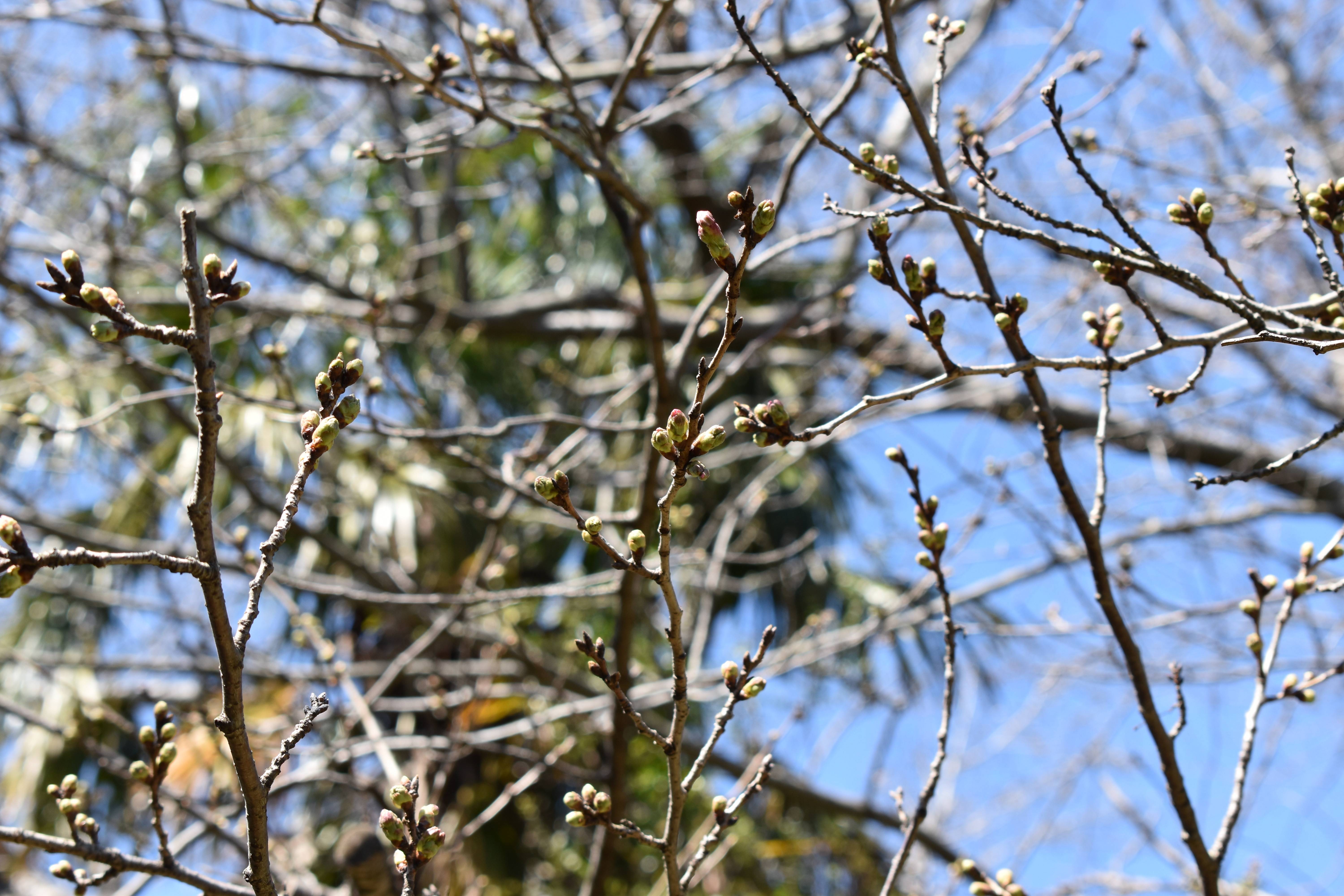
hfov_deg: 24.6
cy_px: 448
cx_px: 672
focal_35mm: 82
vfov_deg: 16.6
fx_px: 3080
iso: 200
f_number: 7.1
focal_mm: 55
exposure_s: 1/250
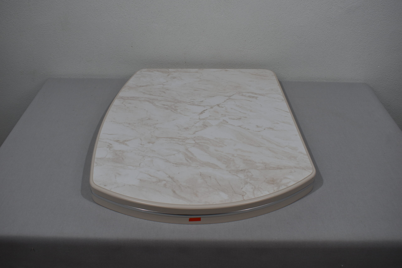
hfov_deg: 53.1
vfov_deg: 36.9
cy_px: 134
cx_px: 201
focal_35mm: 36
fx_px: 402
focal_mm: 24
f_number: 5.6
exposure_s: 1/125
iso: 220
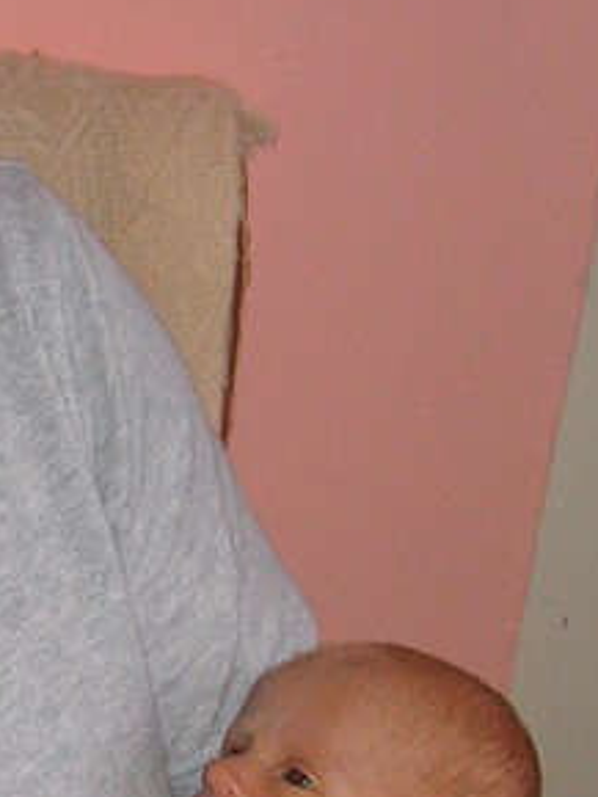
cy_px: 838
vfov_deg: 14.8
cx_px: -17
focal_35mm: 130
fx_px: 2992
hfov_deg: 11.3
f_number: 3.3
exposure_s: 1/45
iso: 160
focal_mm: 7.8
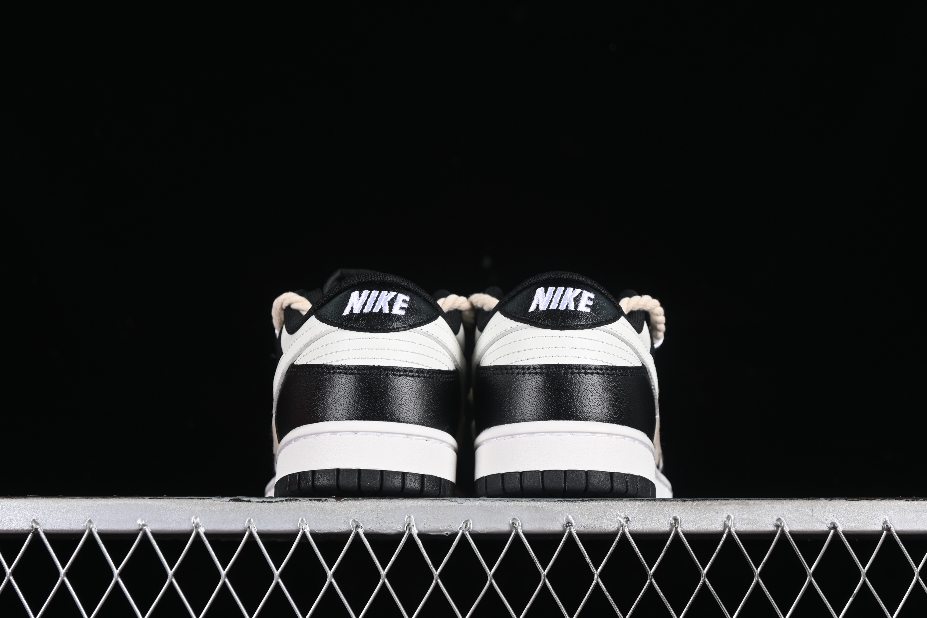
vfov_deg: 18.2
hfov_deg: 27.0
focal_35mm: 75
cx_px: 464
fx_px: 1931
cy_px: 309
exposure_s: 1/60
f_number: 6.3
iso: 160
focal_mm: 50
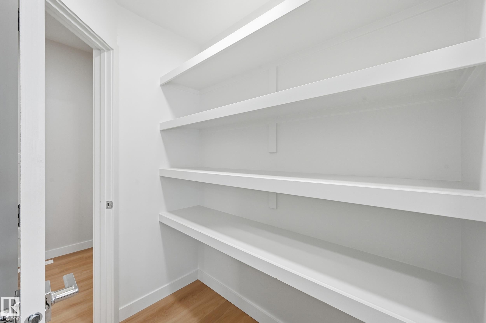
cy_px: 162
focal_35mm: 14
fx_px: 189
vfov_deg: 81.2
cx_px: 243
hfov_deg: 104.3
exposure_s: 1/80
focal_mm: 14
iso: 250
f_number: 8
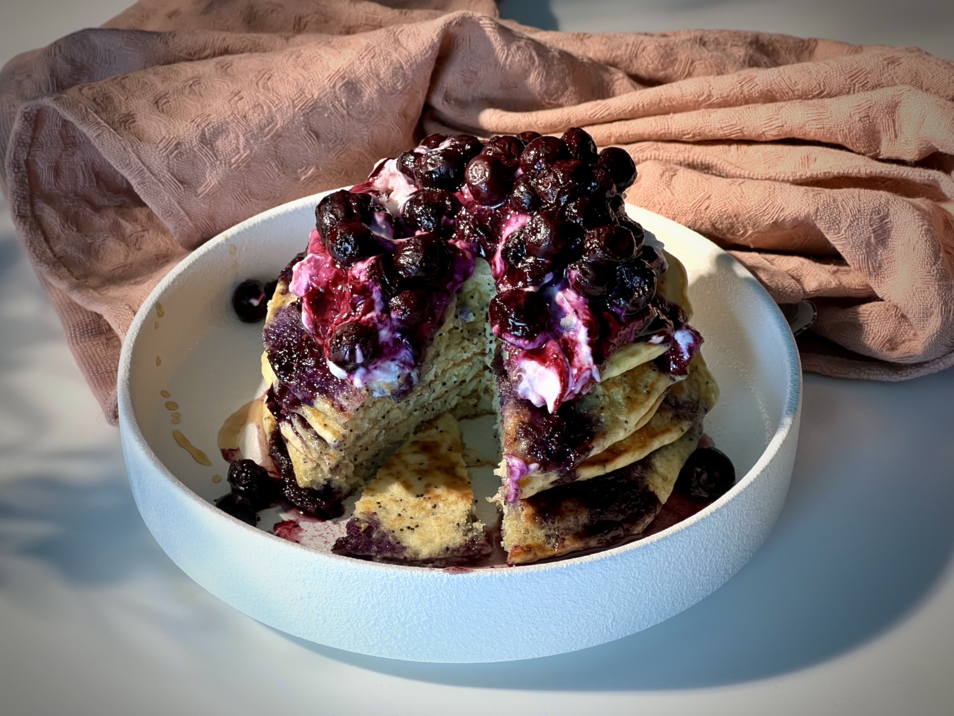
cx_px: 477
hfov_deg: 25.3
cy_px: 358
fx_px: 2122
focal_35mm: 77
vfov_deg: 19.1
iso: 80
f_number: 2.8
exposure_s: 1/100
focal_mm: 9
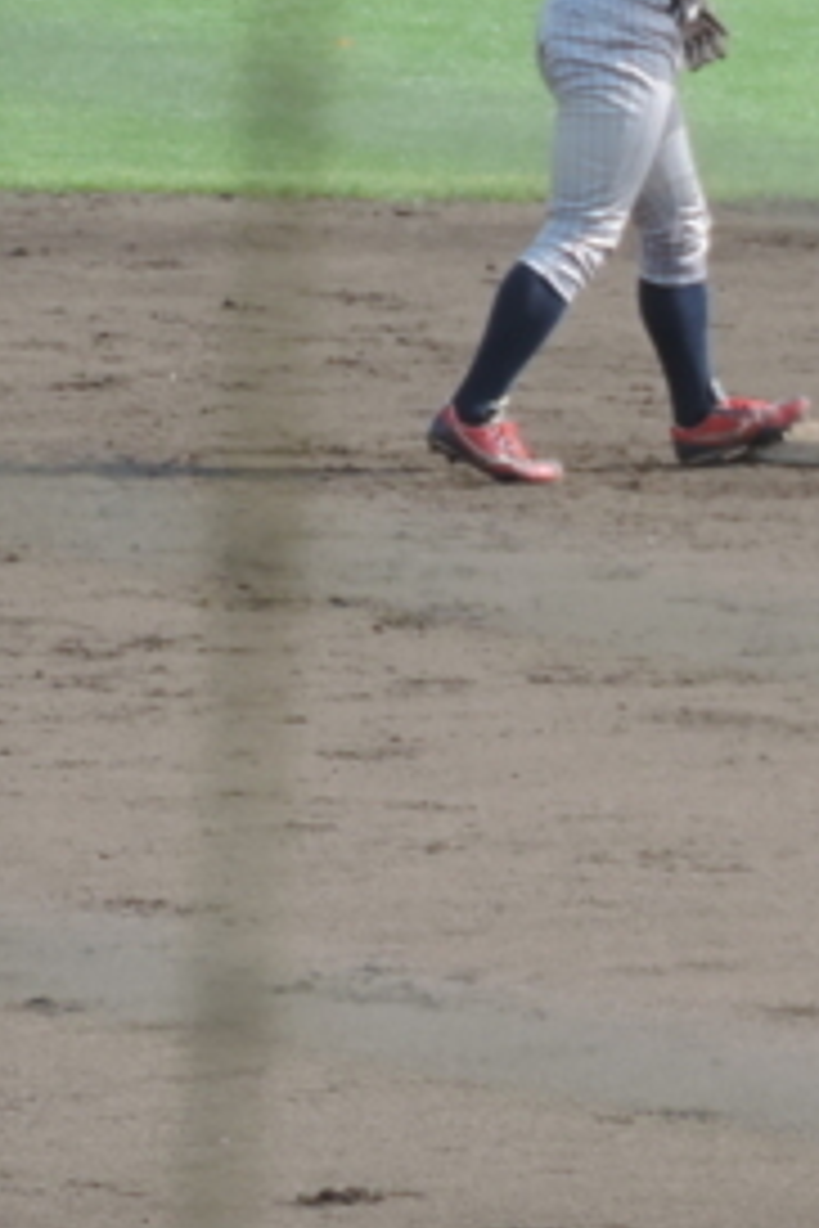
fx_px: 33781
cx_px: 1724
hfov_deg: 1.4
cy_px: 549
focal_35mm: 990
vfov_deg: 2.1
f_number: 4.8
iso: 90
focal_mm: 57.9
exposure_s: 1/200
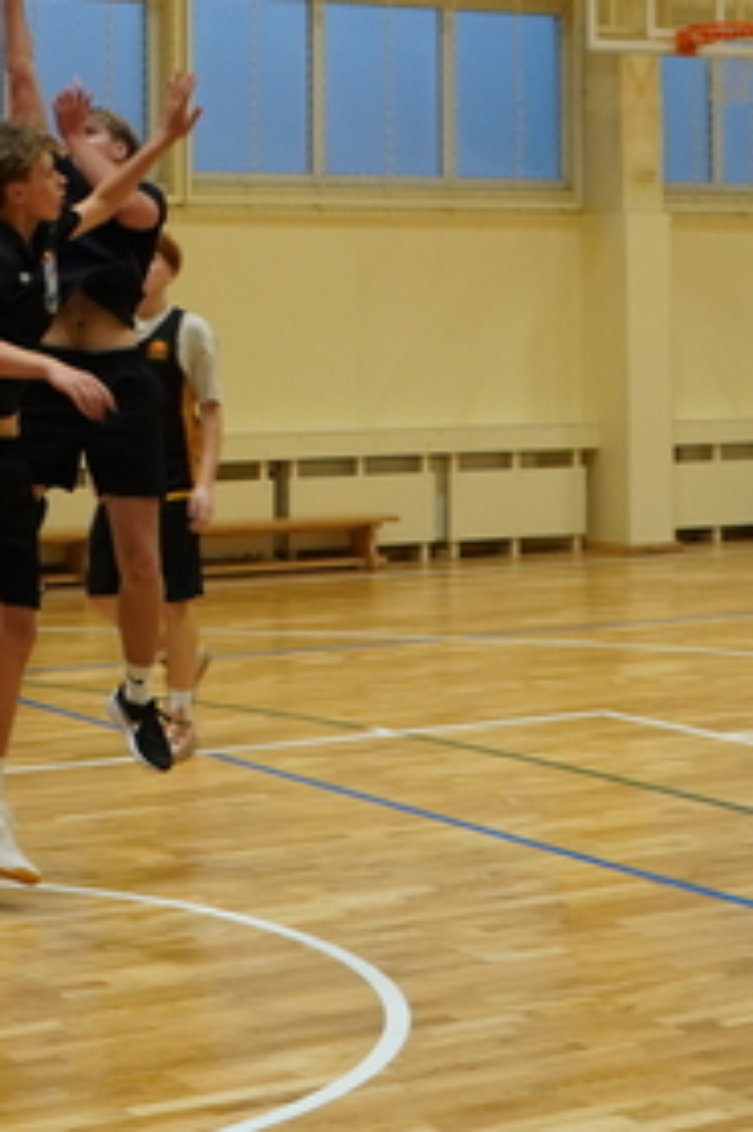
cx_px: 37
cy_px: 173
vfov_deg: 24.0
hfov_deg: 16.2
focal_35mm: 83
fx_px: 2607
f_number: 4
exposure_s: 1/160
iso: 1250
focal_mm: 28
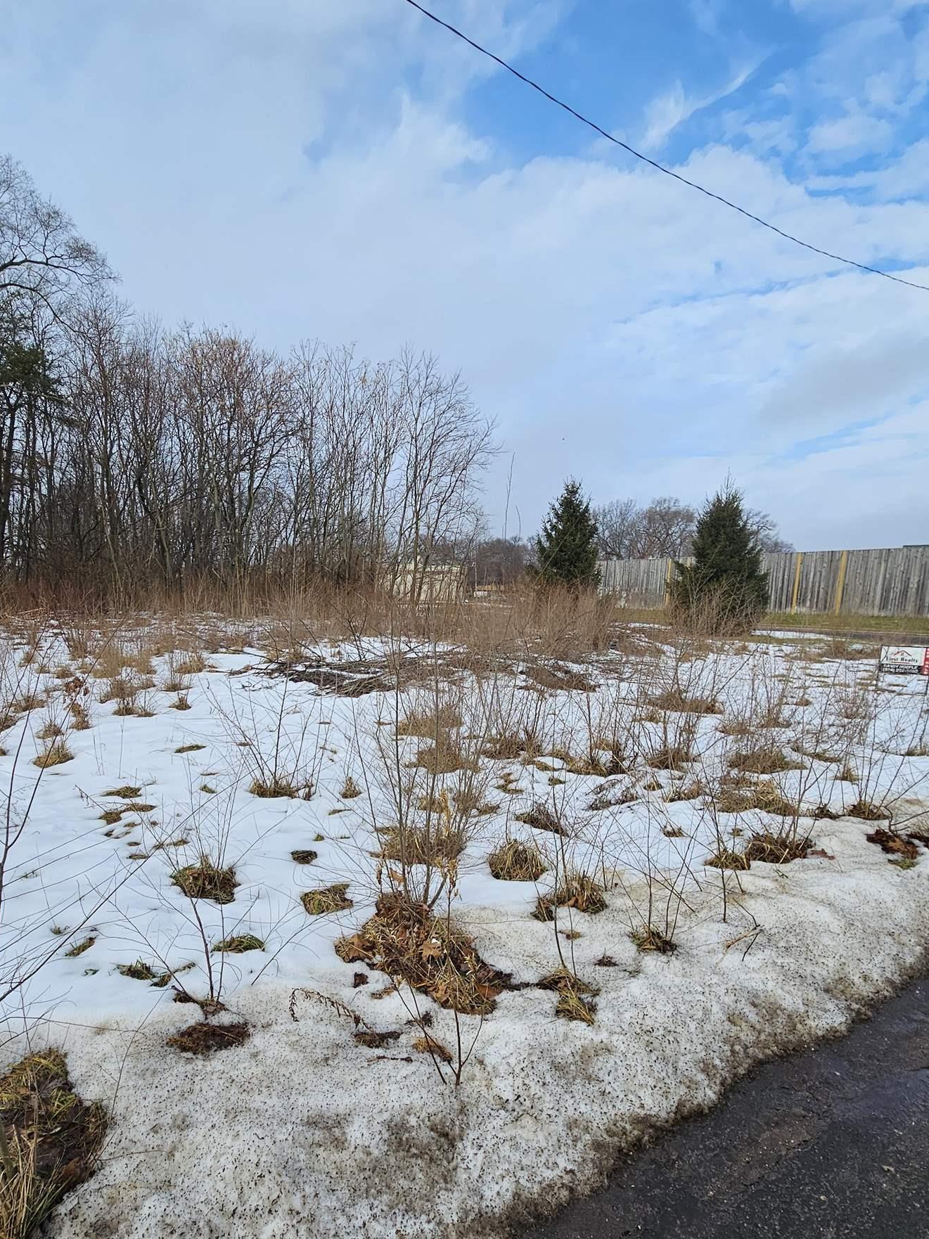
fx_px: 608
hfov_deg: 74.6
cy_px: 731
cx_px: 423
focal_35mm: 17
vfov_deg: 90.1
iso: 50
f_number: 2.2
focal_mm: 2.2
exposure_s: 1/2352
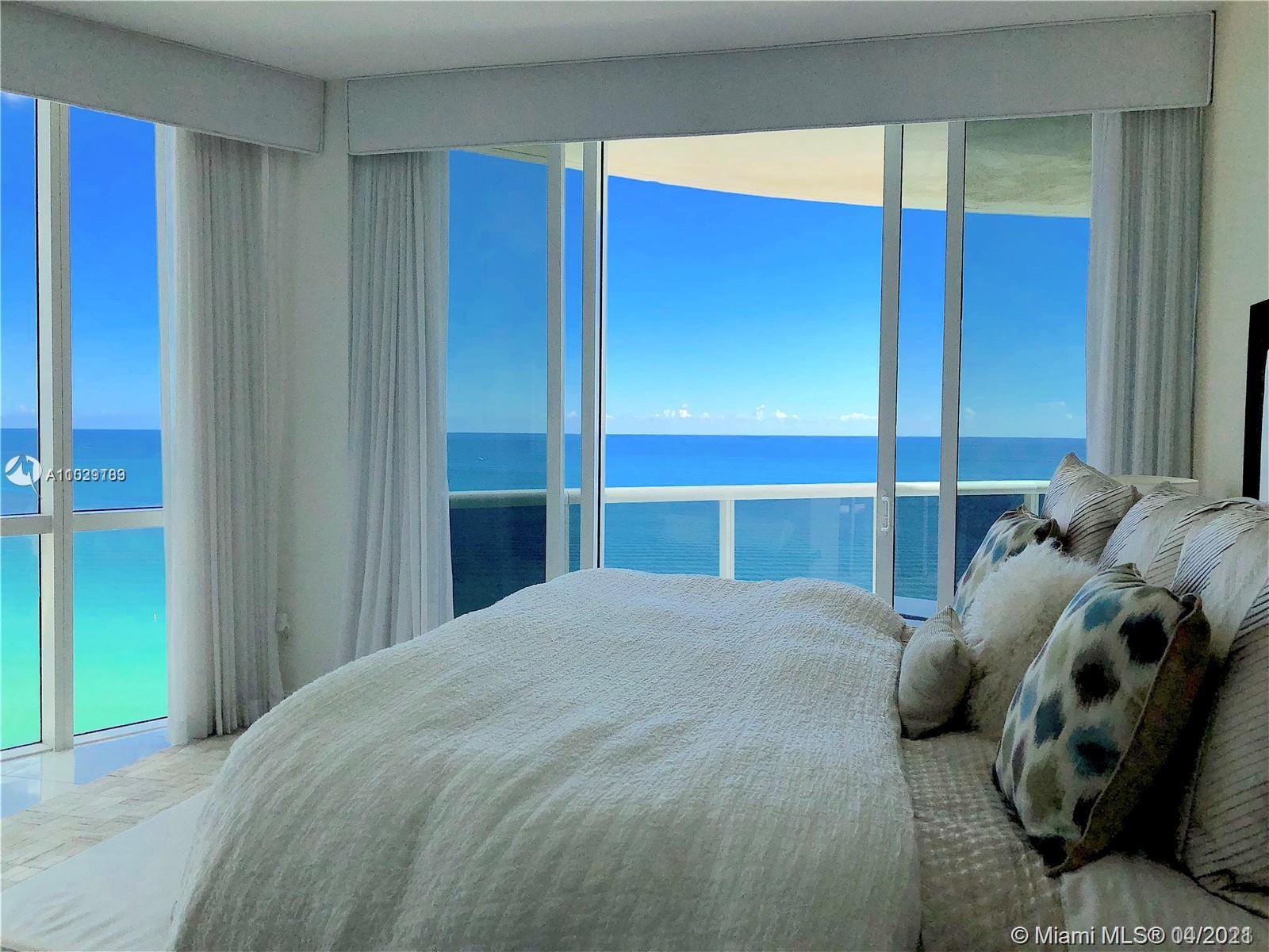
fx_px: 1026
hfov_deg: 63.4
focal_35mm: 28
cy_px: 476
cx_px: 634
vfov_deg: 49.7
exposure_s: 1/2525
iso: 25
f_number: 1.8
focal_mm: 4
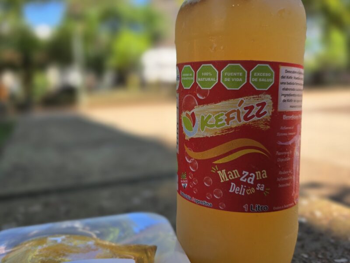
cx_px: 175
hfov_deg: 73.9
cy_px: 132
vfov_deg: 58.9
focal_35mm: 23
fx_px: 233
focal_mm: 6.3
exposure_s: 1/345
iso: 12
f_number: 1.7
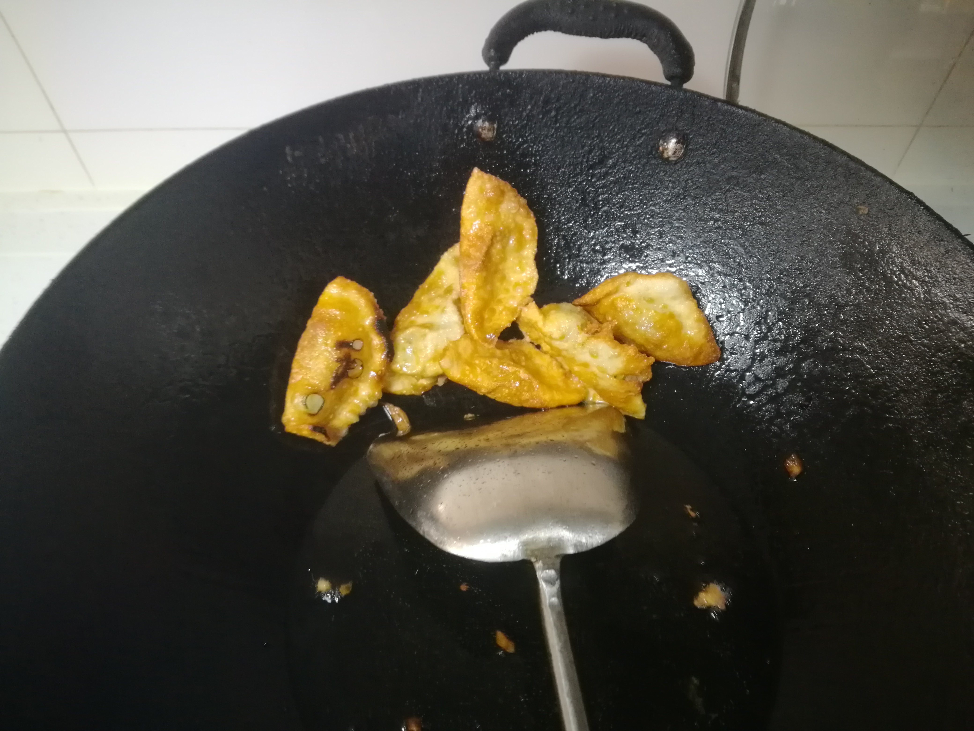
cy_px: 366
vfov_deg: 53.1
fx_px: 732
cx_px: 487
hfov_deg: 67.3
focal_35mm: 26
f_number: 2
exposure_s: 1/25
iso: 400
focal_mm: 4.04
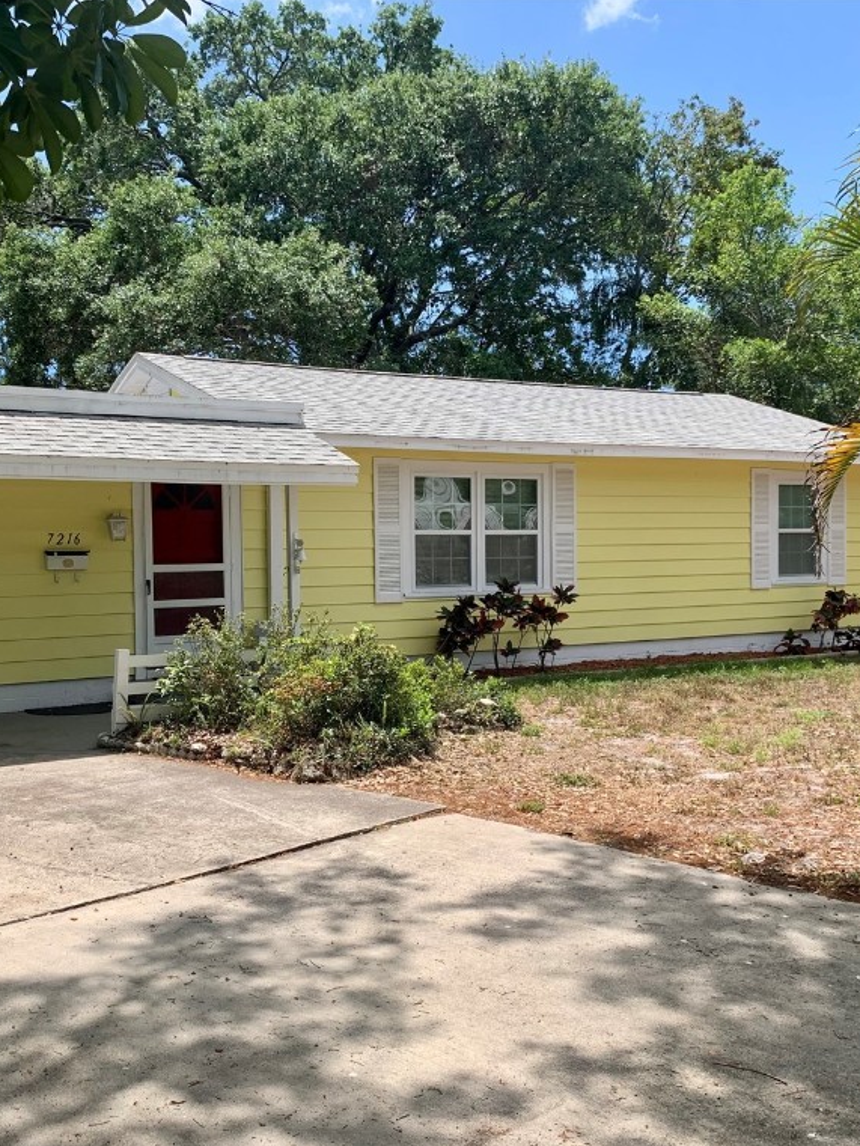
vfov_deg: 52.6
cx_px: 377
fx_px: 1159
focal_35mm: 35
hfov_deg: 40.6
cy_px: 574
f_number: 1.8
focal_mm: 4.25
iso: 25
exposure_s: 1/1585
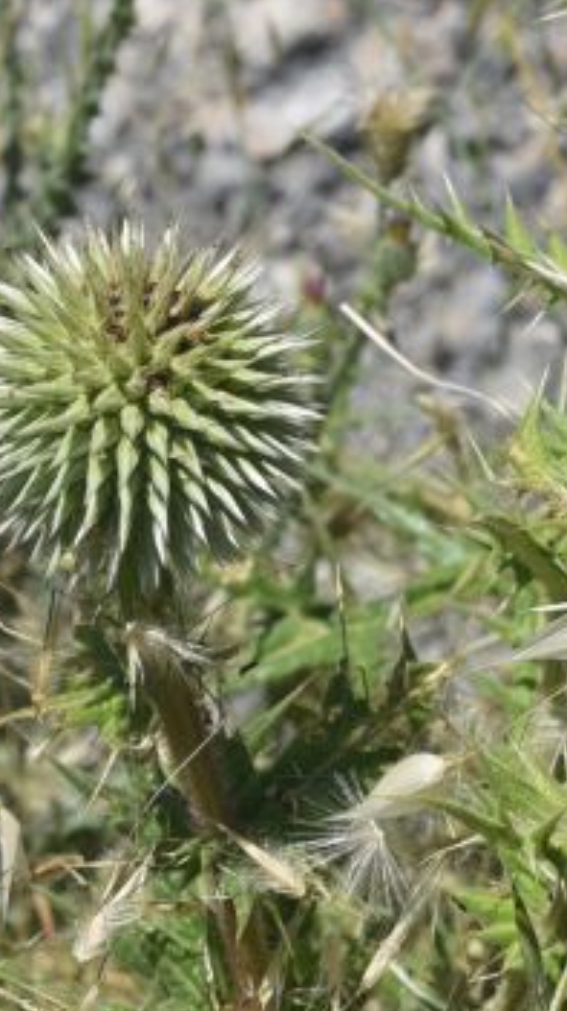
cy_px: 783
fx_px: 5194
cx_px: 194
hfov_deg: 6.2
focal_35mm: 194
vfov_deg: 11.1
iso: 100
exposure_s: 1/200
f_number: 11
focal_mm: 50
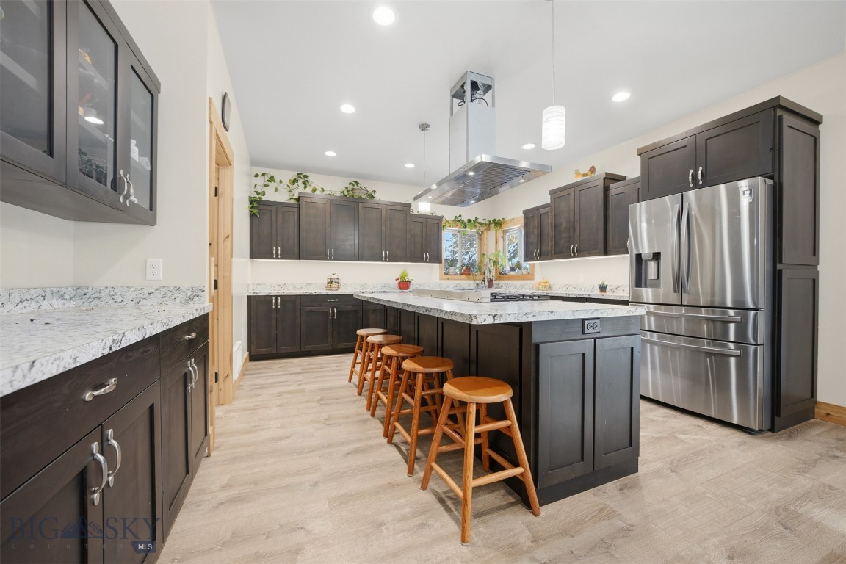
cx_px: 423
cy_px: 282
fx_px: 329
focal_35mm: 14
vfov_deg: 81.2
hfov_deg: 104.3
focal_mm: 14
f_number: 4.5
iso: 1600
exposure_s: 1/2000
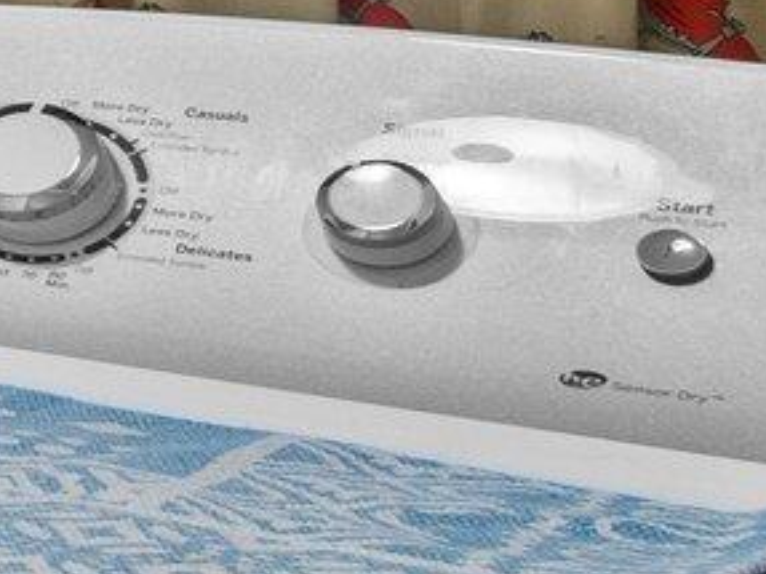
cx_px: -1612
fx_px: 2212
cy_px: -256
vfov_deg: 14.0
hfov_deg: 11.0
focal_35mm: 100
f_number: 4
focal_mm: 7
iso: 400
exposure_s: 1/6
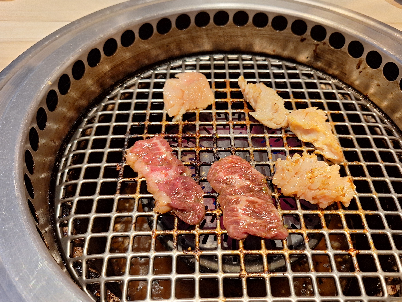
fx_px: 314
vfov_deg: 51.3
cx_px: 210
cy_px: 157
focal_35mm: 27
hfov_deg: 65.3
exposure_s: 1/50
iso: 100
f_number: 1.8
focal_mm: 5.54
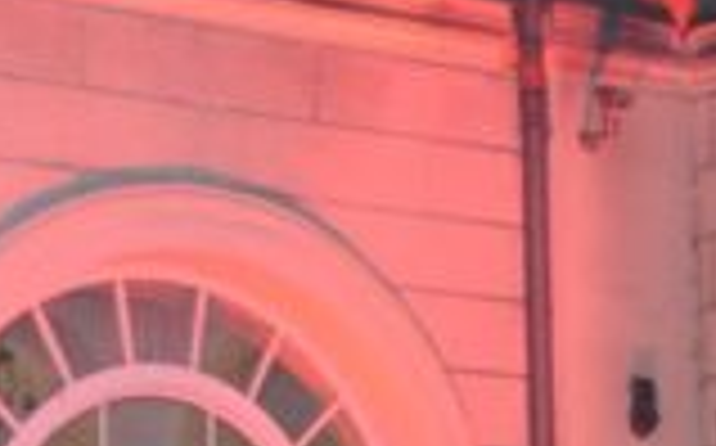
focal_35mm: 173
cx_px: 320
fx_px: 3372
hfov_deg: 12.1
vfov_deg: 7.5
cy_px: 482
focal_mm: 30
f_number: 4.2
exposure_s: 1/60
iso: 1000
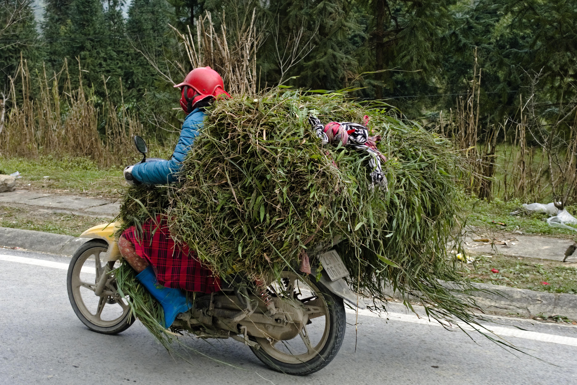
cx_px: 288
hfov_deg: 39.6
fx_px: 802
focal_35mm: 50
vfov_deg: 27.0
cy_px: 192
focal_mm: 18.3
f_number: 2.8
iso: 640
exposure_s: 1/1250
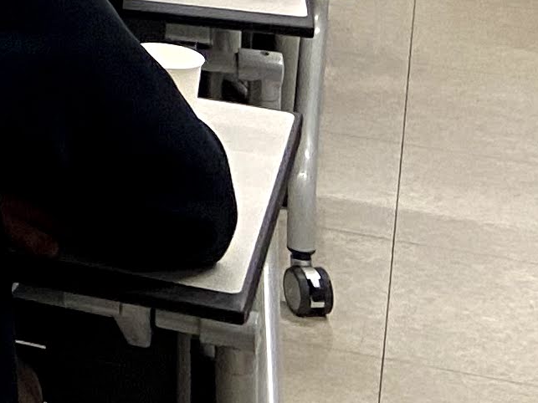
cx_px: -698
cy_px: -589
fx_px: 2533
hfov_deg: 10.6
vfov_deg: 8.3
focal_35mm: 163
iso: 100
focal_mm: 4.25
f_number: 1.8
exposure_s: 1/60
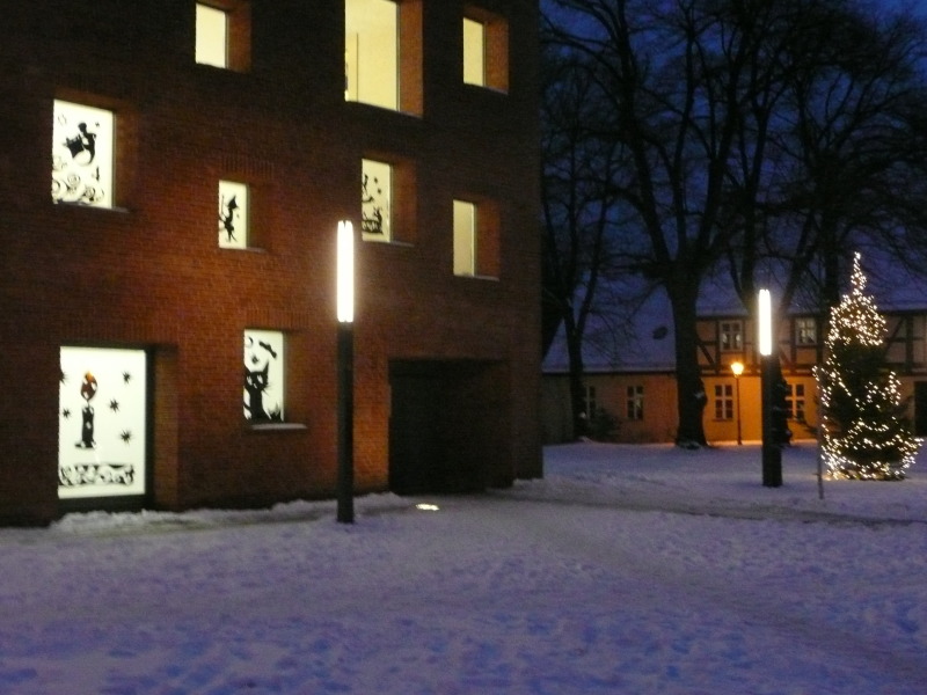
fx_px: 1205
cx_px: 464
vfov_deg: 32.2
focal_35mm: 45
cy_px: 348
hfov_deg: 42.1
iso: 800
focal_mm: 7.3
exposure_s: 1/8
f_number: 4.1
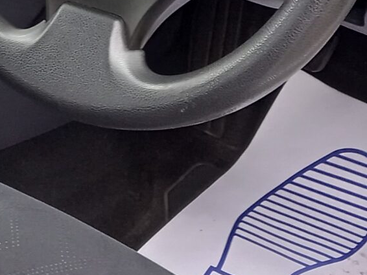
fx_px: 1199
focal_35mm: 113
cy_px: -111
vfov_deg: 12.6
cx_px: 35
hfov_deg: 17.2
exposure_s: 1/30
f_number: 2
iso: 250
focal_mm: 4.6
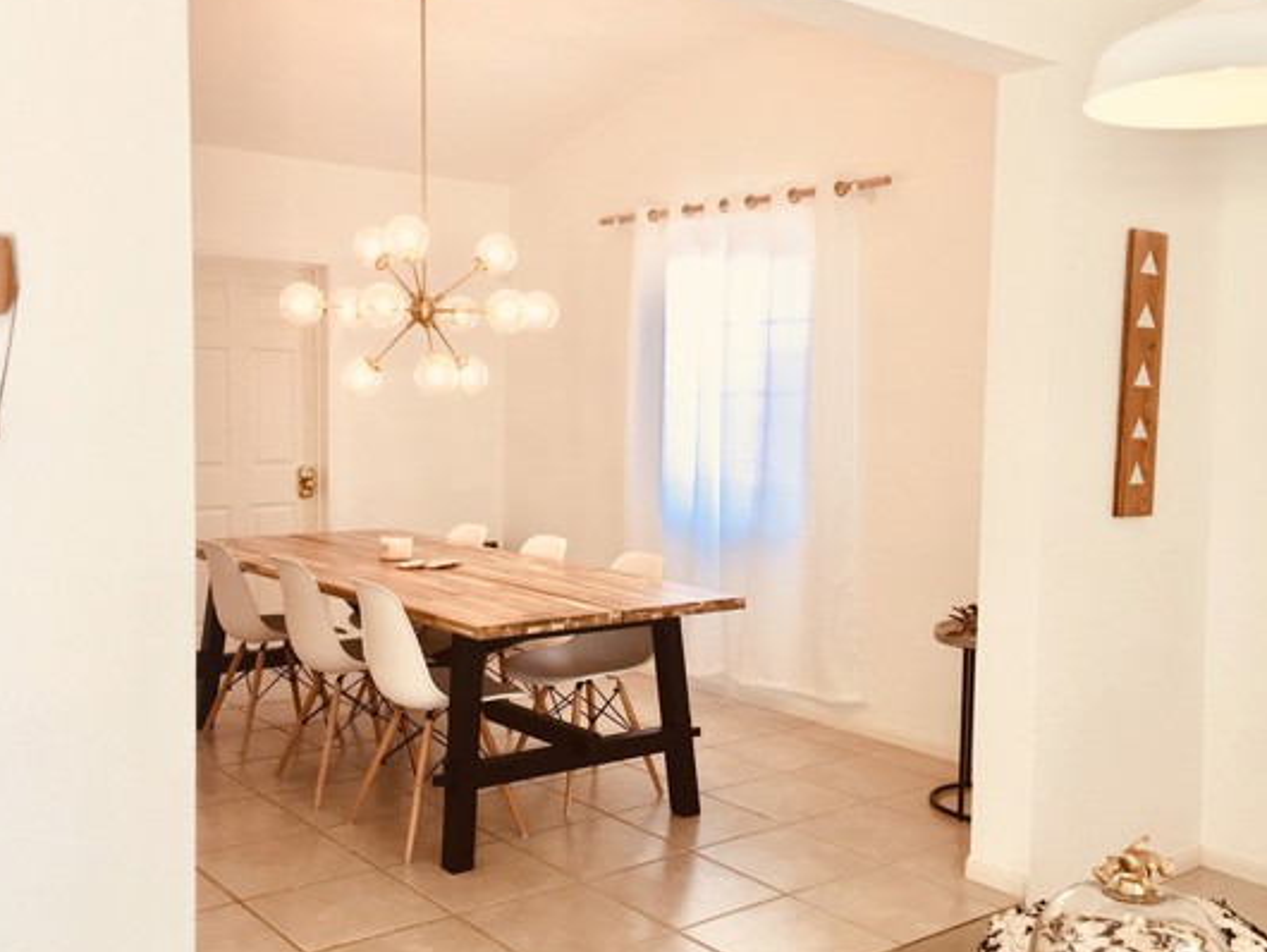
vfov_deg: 40.7
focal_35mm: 35
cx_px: 624
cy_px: 462
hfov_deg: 52.6
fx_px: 1282
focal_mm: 4.15
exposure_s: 1/120
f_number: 2.2
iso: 40
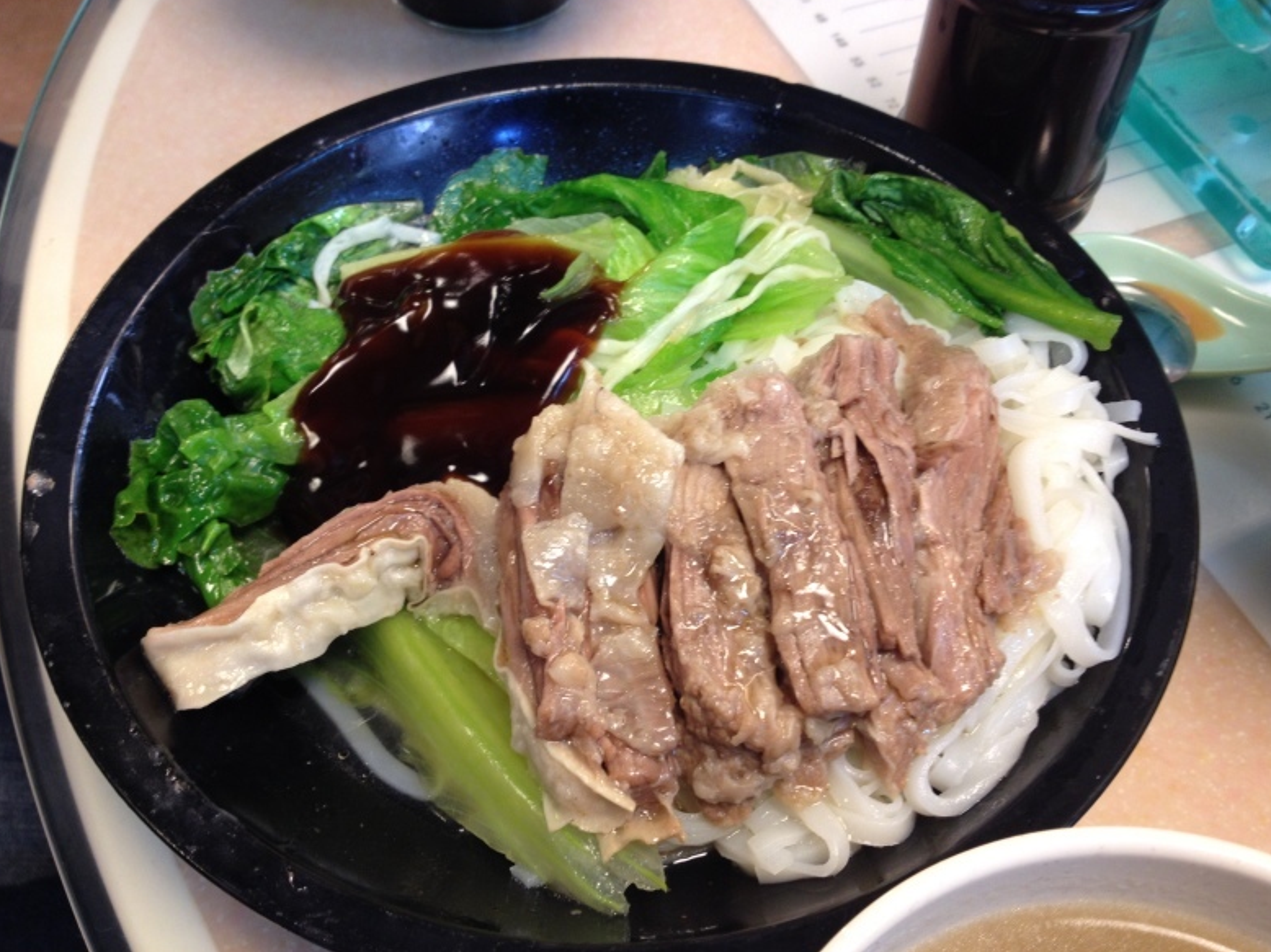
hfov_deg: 51.4
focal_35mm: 36
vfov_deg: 39.6
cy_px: 465
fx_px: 1321
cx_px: 645
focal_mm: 4.28
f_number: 2.4
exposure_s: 1/20
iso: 64
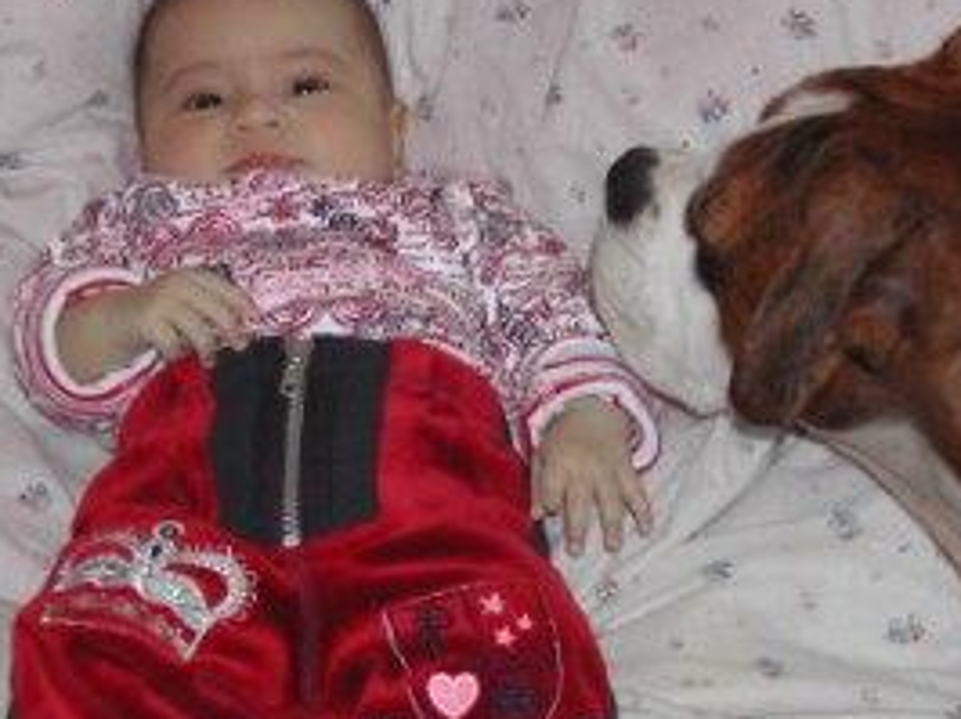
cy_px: 470
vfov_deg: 13.1
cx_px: 506
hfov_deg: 17.4
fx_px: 3134
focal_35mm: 113
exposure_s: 1/60.1
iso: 100
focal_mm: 14.2
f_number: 3.7
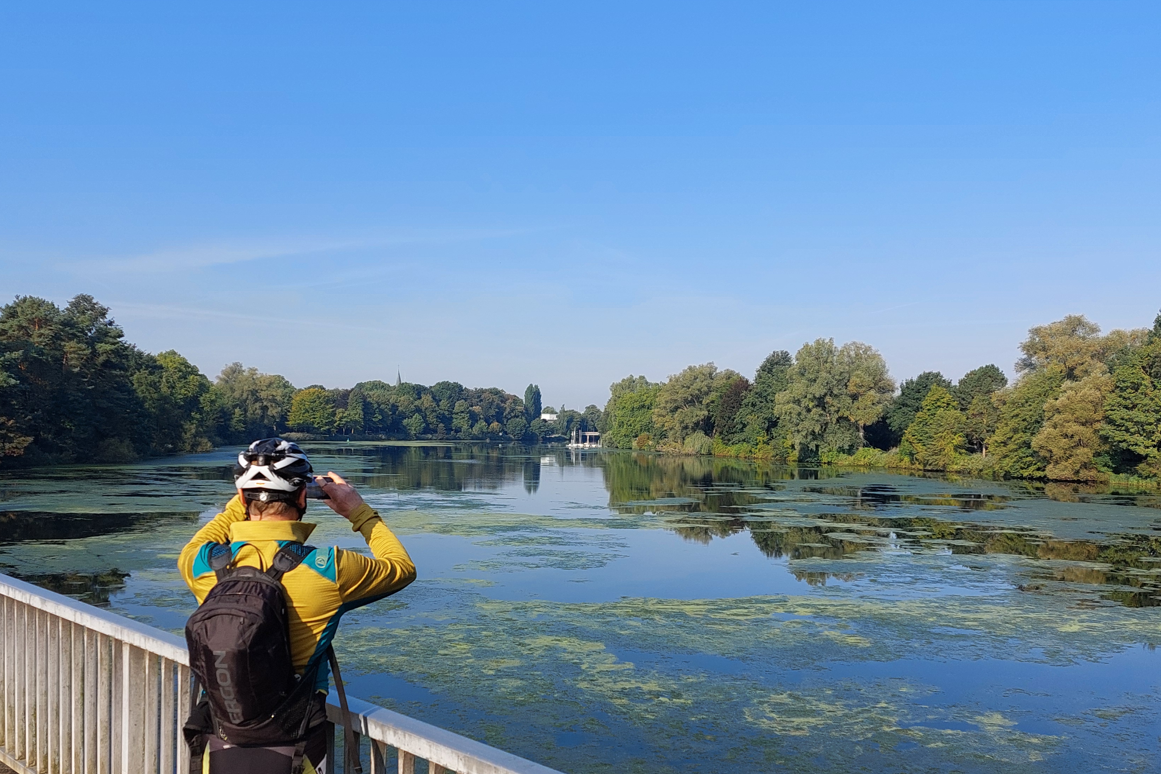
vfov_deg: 37.5
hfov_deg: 54.4
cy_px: 499
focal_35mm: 35
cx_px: 528
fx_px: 1129
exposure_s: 1/921
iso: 25
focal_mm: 5.23
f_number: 1.8
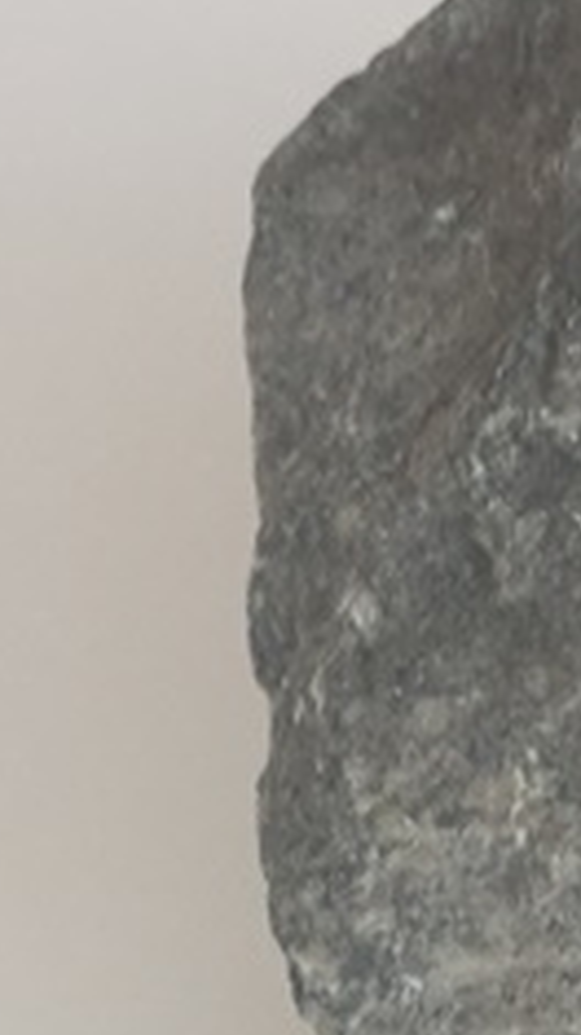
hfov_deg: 9.6
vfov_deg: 17.2
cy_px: 1114
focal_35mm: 121
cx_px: 993
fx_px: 3318
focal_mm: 4.15
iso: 32
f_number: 2.2
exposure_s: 1/50
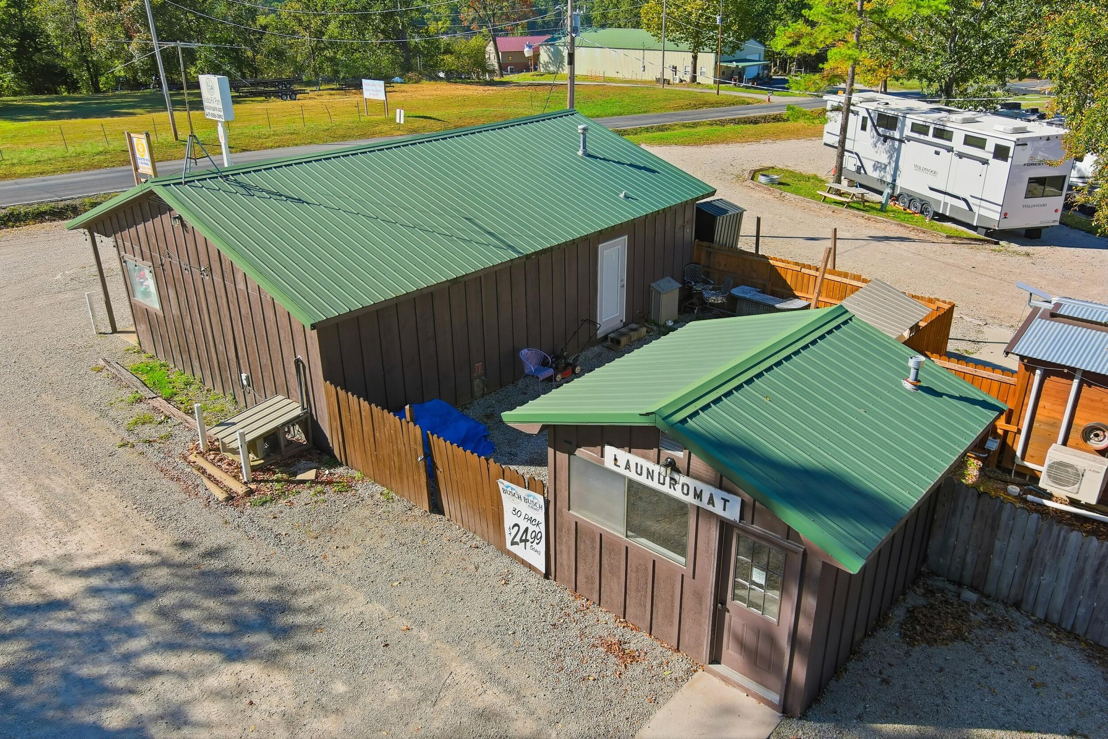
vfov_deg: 45.0
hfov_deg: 63.7
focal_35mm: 29
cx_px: 554
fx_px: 893
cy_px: 370
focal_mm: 10.6
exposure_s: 1/5461
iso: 107
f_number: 2.8
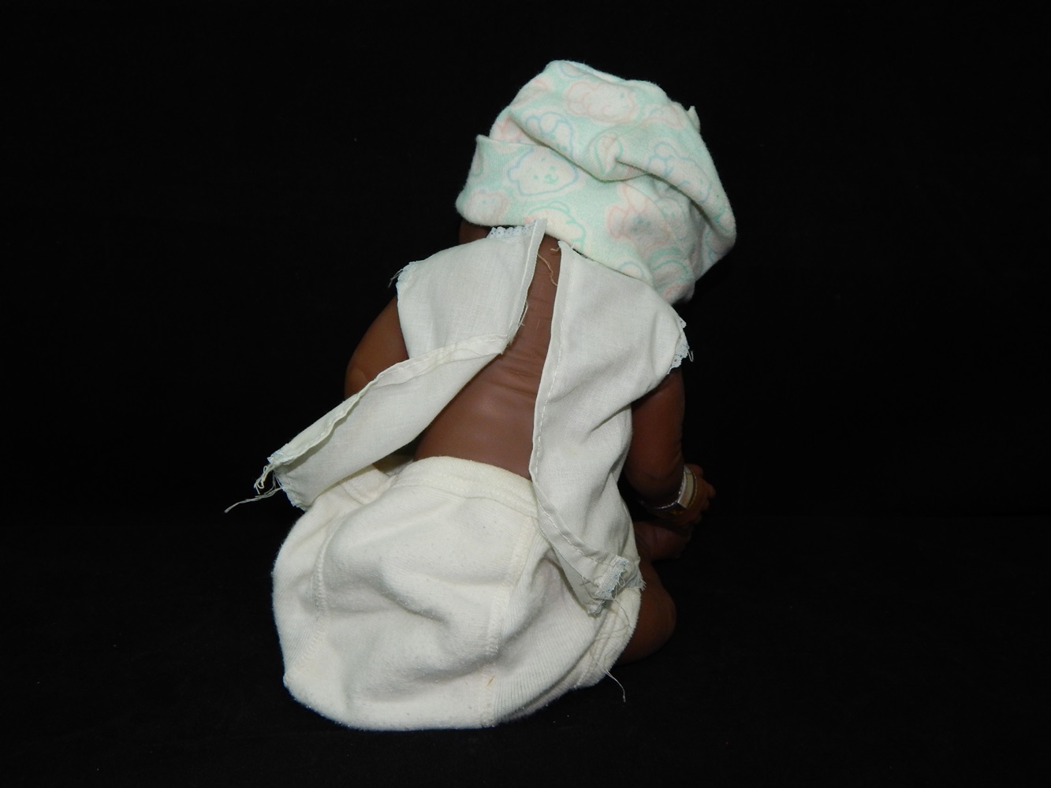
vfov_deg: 45.4
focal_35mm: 31
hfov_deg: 58.3
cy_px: 394
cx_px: 526
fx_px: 941
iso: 200
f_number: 3.2
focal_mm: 5.6
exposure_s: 1/30
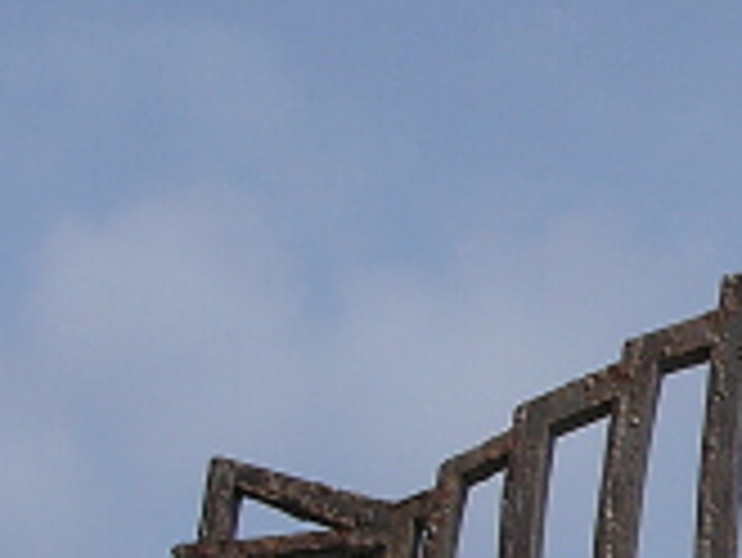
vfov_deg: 11.2
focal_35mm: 131
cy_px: 536
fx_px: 2810
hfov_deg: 14.3
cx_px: 1007
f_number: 5.6
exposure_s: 1/500
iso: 50
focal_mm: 6
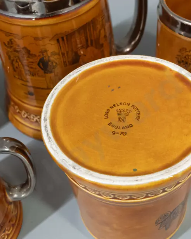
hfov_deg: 29.0
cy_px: 122
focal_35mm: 52
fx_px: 367
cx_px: 124
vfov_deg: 36.0
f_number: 5.6
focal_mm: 16
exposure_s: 1/50
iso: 3200
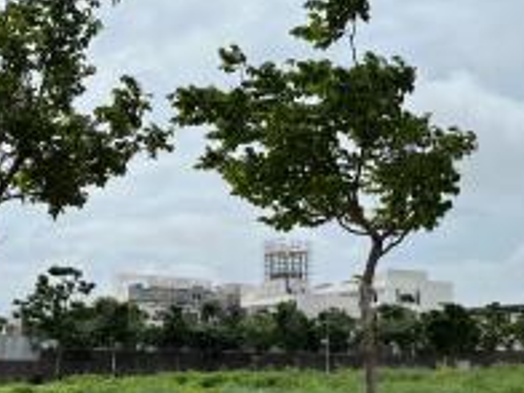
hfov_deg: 36.2
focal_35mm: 53
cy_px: 297
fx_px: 802
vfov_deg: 27.1
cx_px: 243
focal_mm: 5.1
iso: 50
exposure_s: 1/5556
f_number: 1.6
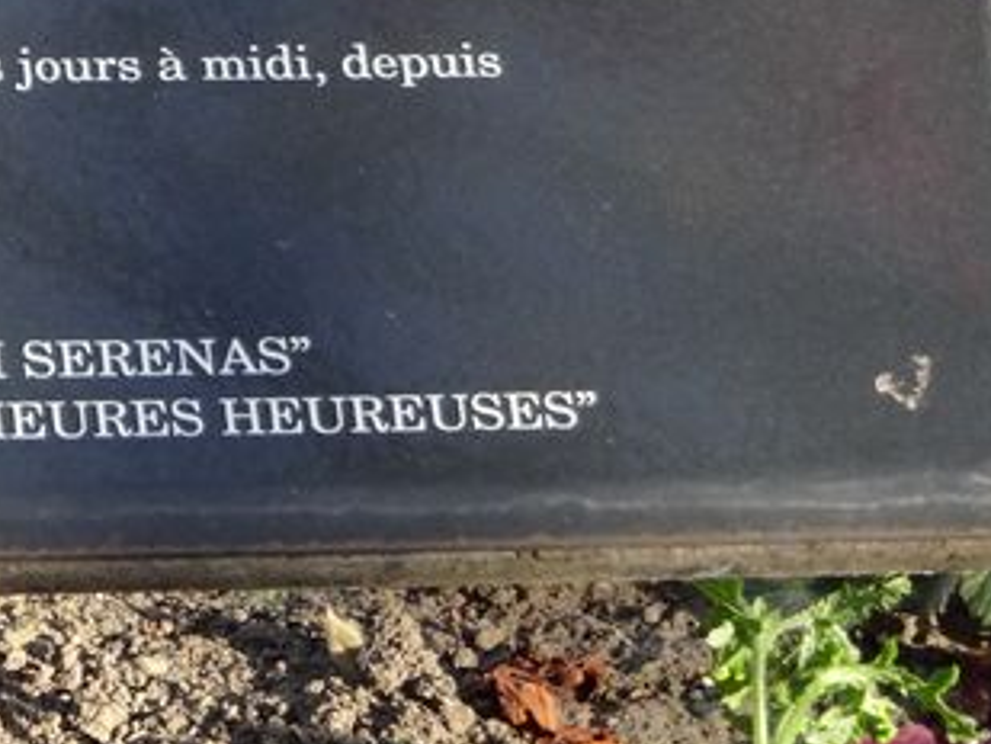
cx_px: -282
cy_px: -109
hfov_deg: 5.8
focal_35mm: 339
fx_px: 9709
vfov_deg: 4.4
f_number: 5.6
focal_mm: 22.38
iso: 160
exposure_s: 1/160
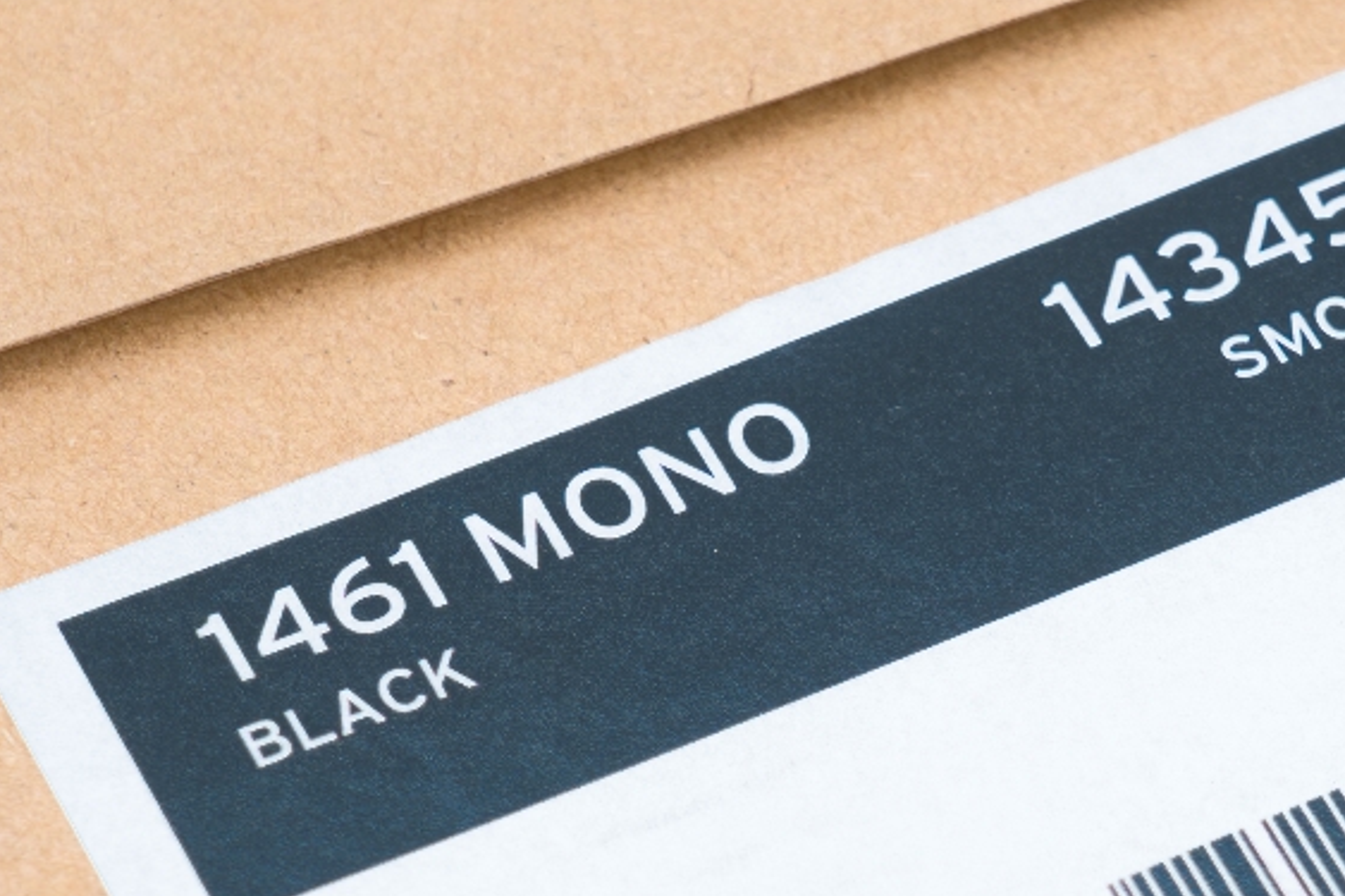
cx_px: 1039
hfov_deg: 7.6
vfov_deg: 5.1
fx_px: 10047
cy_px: 616
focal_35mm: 269
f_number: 10
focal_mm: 101
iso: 100
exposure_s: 1/8
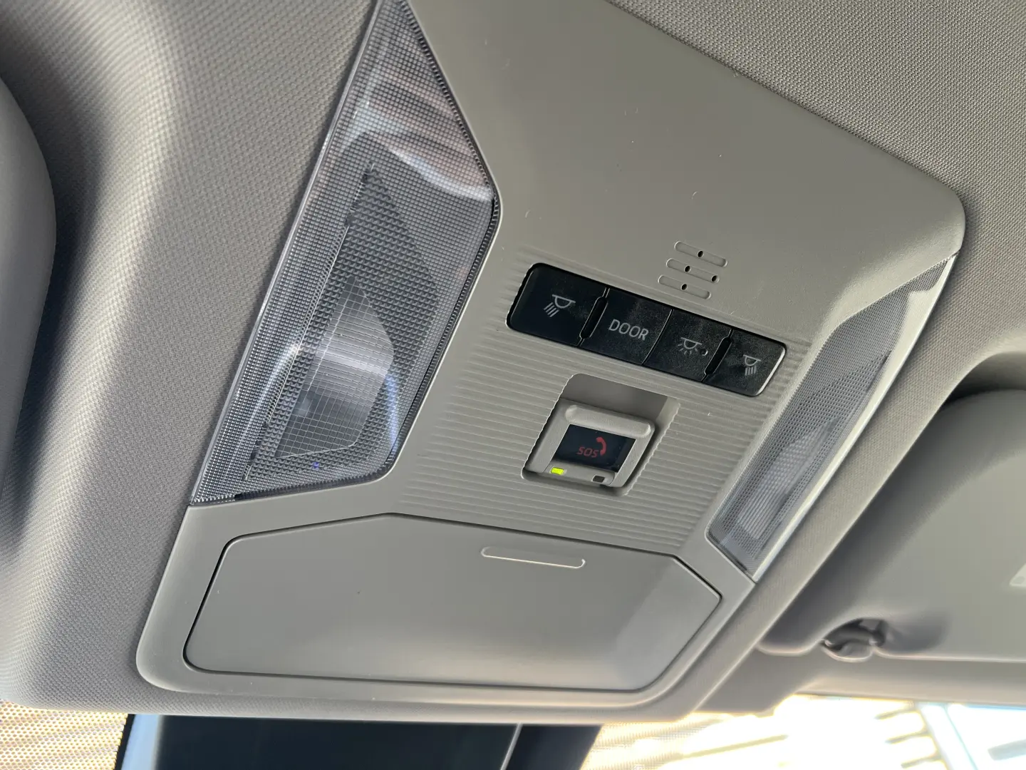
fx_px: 771
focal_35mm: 26
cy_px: 385
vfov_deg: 53.1
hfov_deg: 67.3
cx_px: 513
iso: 125
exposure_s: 1/100
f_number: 1.5
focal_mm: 5.7
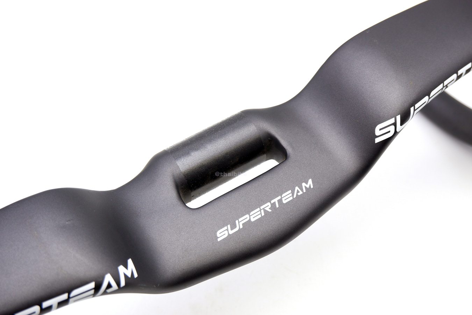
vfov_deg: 27.0
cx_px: 236
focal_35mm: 50
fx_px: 656
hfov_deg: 39.6
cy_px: 158
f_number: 4.9
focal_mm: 33.3
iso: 200
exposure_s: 1/90
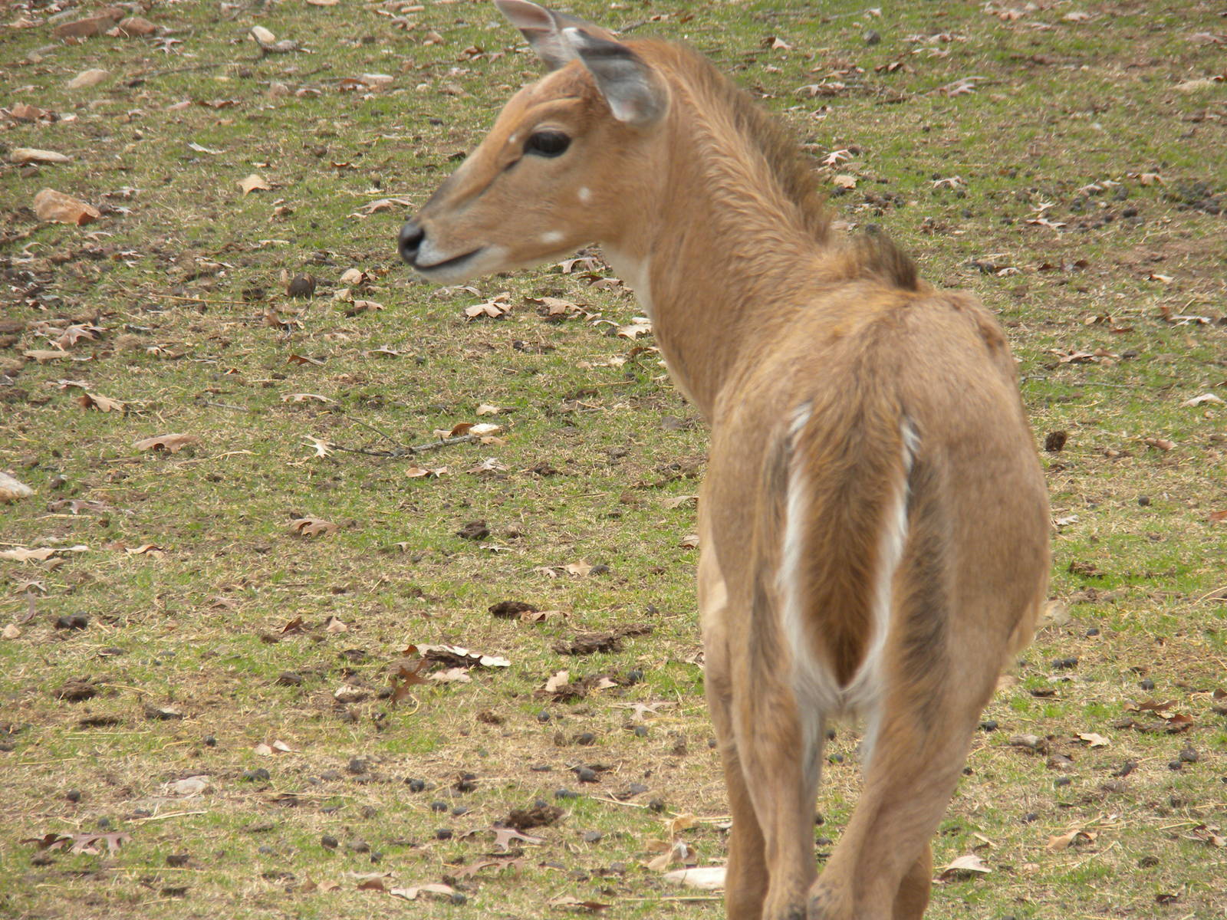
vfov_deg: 5.7
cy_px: 460
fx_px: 9216
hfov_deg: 7.6
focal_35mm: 260
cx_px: 614
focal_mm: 46.2
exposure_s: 1/74.3
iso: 64
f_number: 5.3
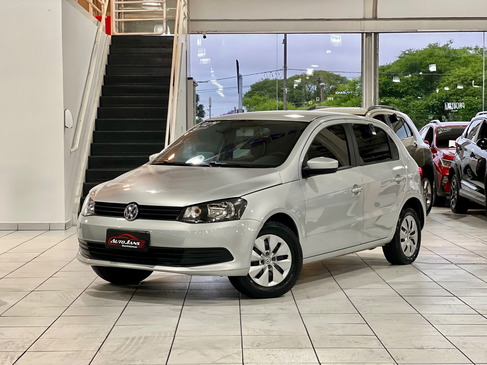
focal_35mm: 77
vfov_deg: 19.1
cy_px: 182
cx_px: 244
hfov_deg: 25.3
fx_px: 1083
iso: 200
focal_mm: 9
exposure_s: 1/40
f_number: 2.8
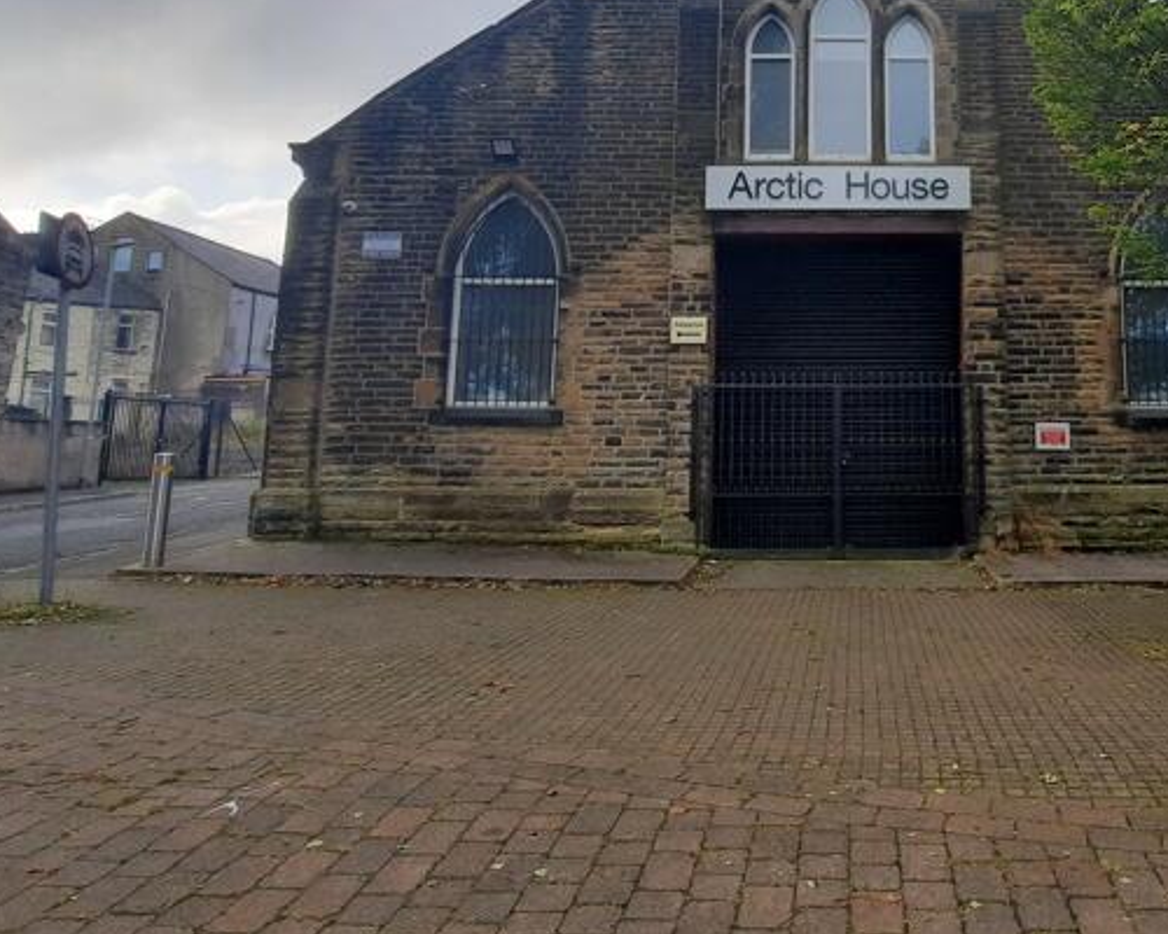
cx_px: 846
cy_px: 271
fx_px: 899
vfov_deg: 53.2
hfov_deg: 63.0
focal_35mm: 26
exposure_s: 1/618
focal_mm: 1.74
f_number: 2.2
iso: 40
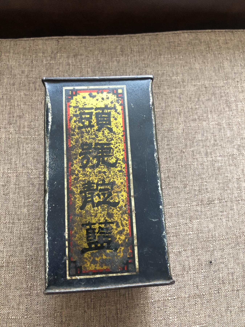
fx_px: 264
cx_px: 122
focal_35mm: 28
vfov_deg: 63.4
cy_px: 164
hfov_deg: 49.7
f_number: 1.8
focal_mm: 4
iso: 50
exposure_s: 1/15
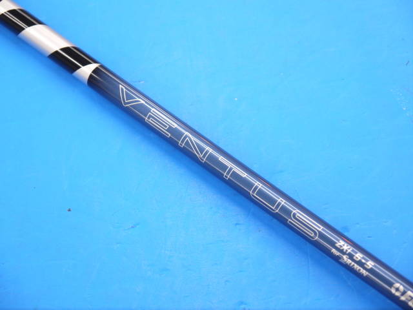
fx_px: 1002
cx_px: 206
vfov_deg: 17.6
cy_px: 155
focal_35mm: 84
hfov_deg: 23.3
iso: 640
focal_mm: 42
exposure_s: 1/80
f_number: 5.6
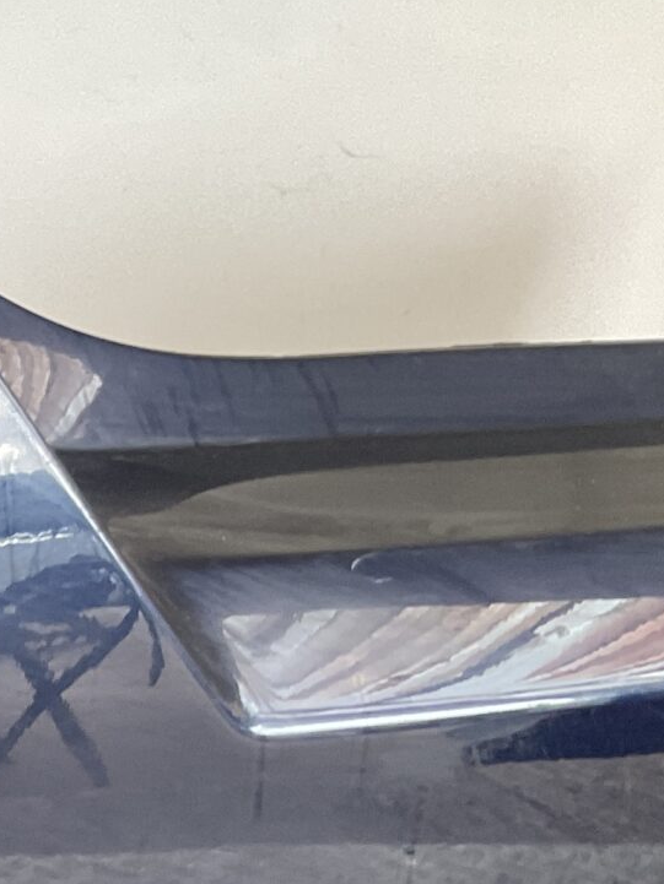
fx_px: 2634
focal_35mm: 103
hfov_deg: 13.1
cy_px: 1160
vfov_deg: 17.8
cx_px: -506
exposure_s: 1/60
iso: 50
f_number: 1.8
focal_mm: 3
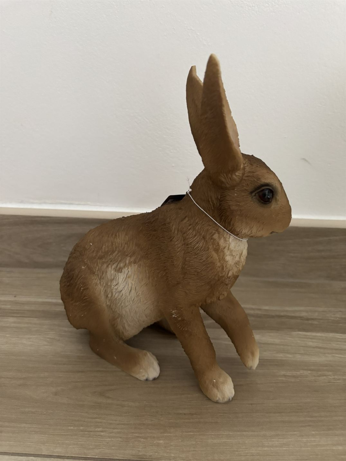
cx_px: 173
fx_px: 346
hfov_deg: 53.1
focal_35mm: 26
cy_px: 230
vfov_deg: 67.3
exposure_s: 1/54
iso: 500
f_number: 1.6
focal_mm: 5.96
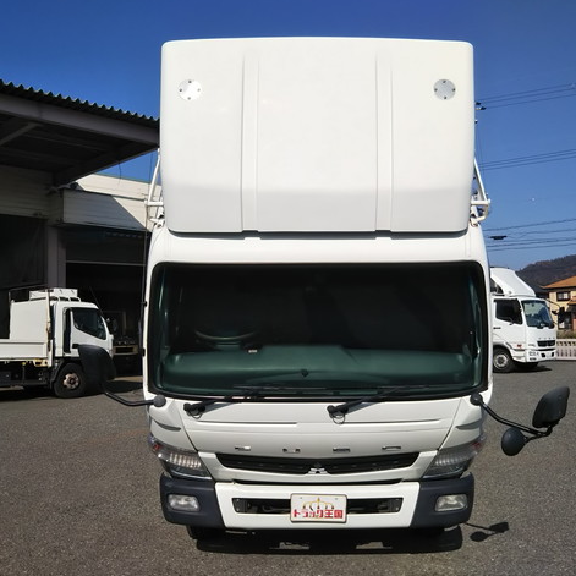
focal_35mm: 36
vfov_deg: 46.0
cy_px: 286
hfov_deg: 46.0
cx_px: 312
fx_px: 678
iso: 20
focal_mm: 4
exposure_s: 1/2018
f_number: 2.2
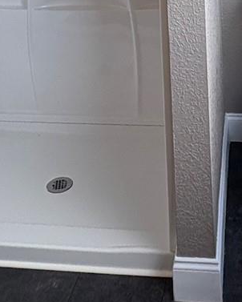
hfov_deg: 26.0
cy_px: -130
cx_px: 178
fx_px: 519
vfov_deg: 25.7
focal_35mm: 58
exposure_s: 1/122
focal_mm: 2.22
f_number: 2.2
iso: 40
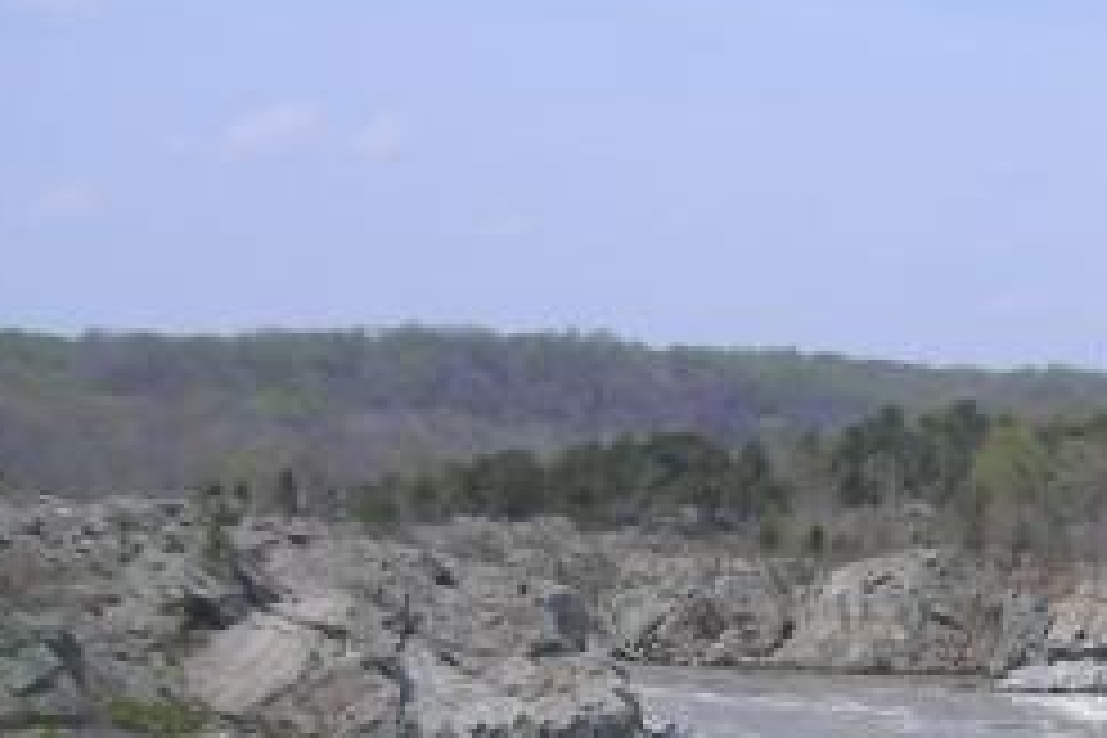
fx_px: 3167
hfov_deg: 19.1
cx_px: 1192
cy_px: 666
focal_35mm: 103
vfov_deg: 13.2
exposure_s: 1/180
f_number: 6.7
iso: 50
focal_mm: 6
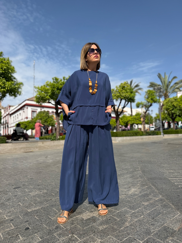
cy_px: 122
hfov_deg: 56.8
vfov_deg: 71.6
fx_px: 168
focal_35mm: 24
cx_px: 91
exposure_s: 1/4975
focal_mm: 6.76
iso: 80
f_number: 1.78
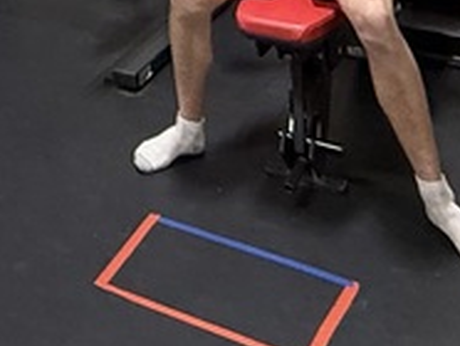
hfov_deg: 20.9
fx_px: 1025
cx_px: -260
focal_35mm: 77
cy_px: -455
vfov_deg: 14.1
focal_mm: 2.22
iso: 250
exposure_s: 1/120
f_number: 2.2
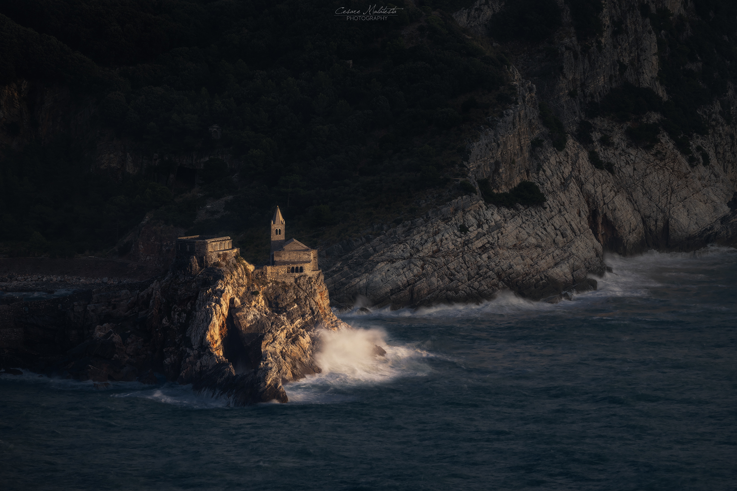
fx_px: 12281
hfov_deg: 3.4
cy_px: 246
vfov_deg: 2.3
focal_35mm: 600
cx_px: 368
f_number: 7.1
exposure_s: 1
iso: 200
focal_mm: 600
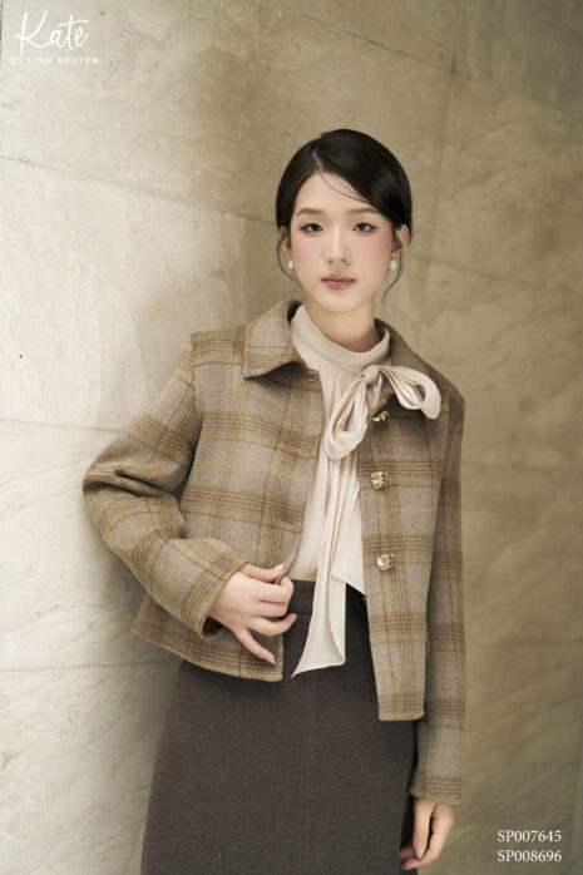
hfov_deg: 27.0
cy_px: 438
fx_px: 1215
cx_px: 292
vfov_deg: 39.6
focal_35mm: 50
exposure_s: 1/160
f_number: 1.6
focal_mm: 50
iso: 800
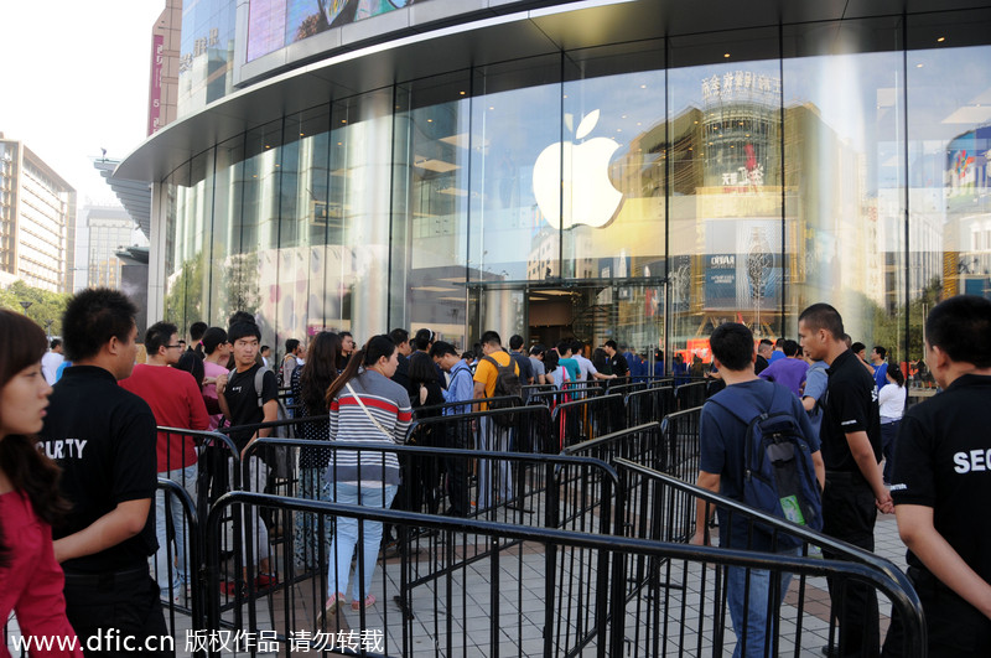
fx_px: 742
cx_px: 496
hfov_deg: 67.5
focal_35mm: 27
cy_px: 329
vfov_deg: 47.8
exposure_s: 1/125
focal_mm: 18
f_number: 5.6
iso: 200
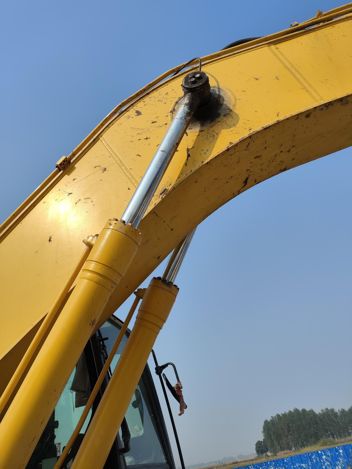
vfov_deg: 69.4
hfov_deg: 54.9
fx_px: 339
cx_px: 176
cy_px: 234
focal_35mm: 25
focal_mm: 4.71
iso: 50
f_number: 1.79
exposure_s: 1/5000
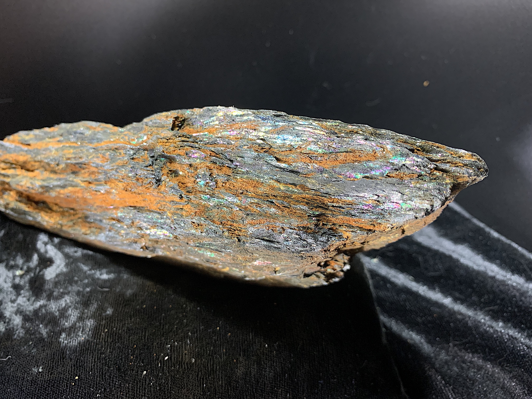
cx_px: 266
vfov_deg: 53.1
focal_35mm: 26
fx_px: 400
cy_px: 200
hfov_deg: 67.3
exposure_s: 1/40
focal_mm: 4.25
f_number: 1.8
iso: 400
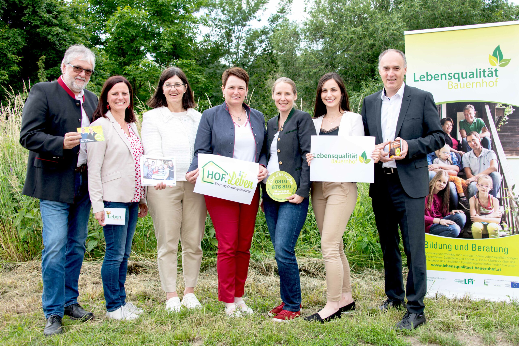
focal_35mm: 35
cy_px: 173
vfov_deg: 37.9
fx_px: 505
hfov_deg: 54.4
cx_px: 260
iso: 50
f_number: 6.3
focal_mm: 35
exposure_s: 1/60
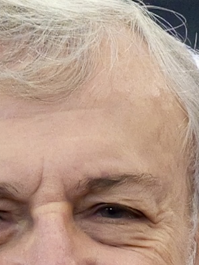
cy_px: 790
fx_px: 2375
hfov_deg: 4.8
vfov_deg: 5.9
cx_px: 145
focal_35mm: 310
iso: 5000
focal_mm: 30
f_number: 3.2
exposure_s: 1/125
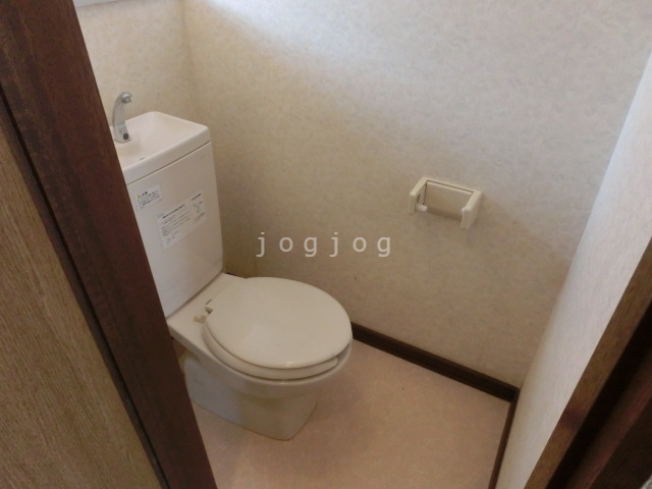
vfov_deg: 56.8
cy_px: 244
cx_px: 326
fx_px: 452
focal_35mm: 24
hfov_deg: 71.6
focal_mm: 4.24
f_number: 3
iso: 800
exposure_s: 1/80
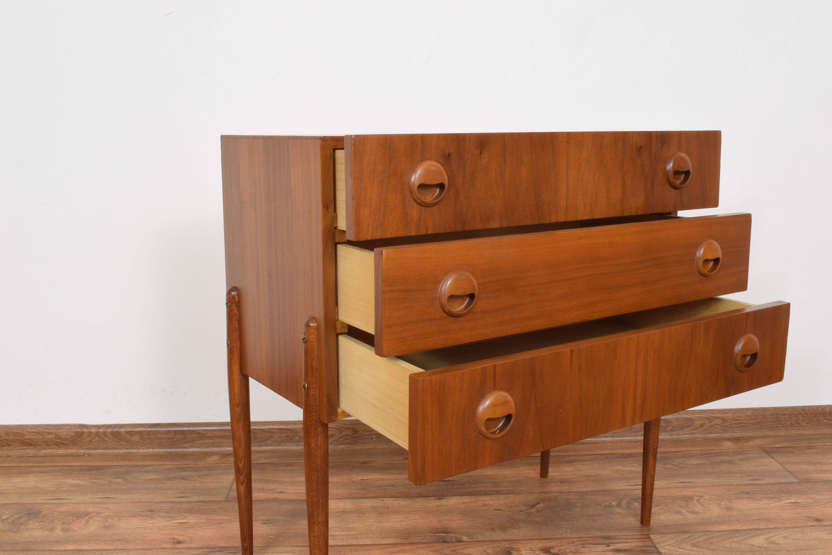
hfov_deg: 53.1
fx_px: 832
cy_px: 278
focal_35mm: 36
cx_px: 416
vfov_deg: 36.9
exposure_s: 5
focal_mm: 24
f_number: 25
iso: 100
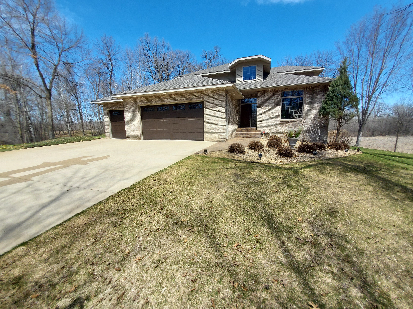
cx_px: 206
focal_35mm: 13
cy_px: 154
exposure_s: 1/1231
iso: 50
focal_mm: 1.42
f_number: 2.2
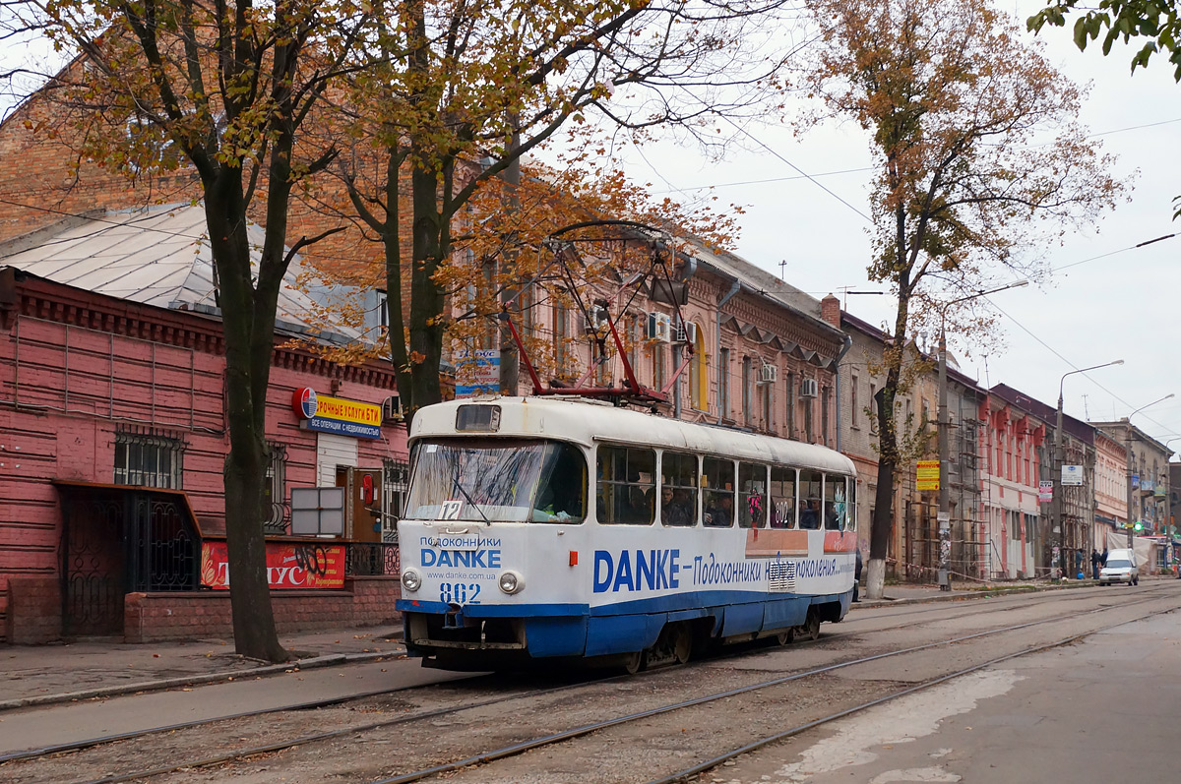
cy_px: 392
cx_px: 590
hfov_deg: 43.7
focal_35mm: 45
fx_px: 1474
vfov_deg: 29.8
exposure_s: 1/250
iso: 800
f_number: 7.1
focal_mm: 30
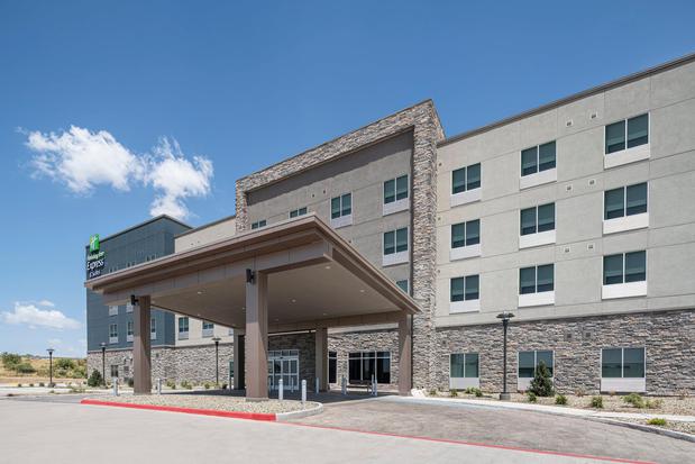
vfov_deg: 70.5
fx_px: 328
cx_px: 348
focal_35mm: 17
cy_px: 232
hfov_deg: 93.3
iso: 100
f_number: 11
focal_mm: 17
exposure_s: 1/100
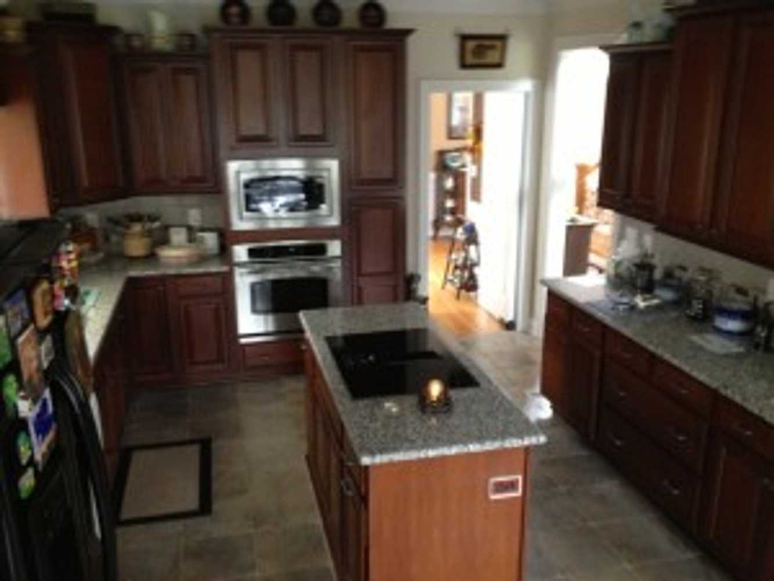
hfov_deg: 52.6
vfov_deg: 40.7
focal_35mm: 35
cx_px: 387
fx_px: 783
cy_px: 290
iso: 320
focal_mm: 4.28
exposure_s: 1/20
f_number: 2.4
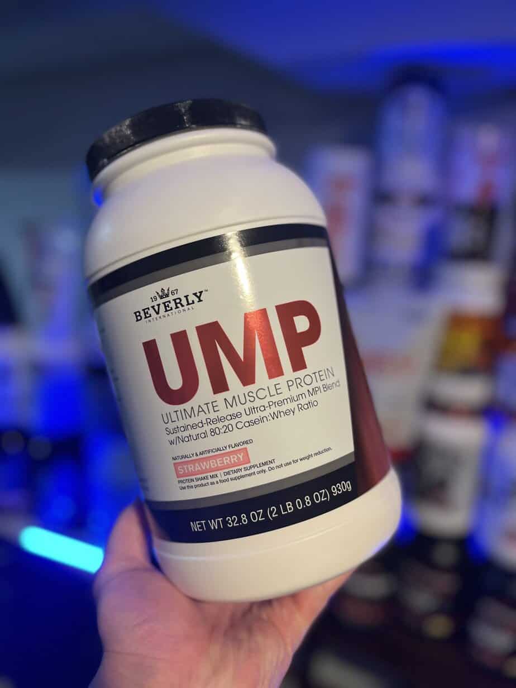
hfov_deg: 53.1
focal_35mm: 26
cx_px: 258
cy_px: 344
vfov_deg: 67.3
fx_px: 517
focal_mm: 5.1
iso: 250
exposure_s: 1/60
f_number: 1.6
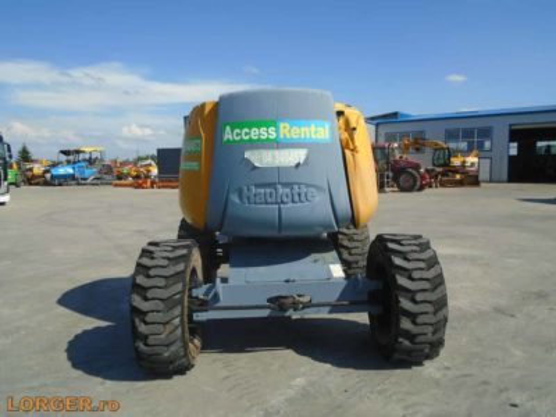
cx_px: 278
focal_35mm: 26
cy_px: 208
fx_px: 418
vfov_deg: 53.1
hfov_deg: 67.3
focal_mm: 4.6
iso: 100
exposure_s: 1/250
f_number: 8
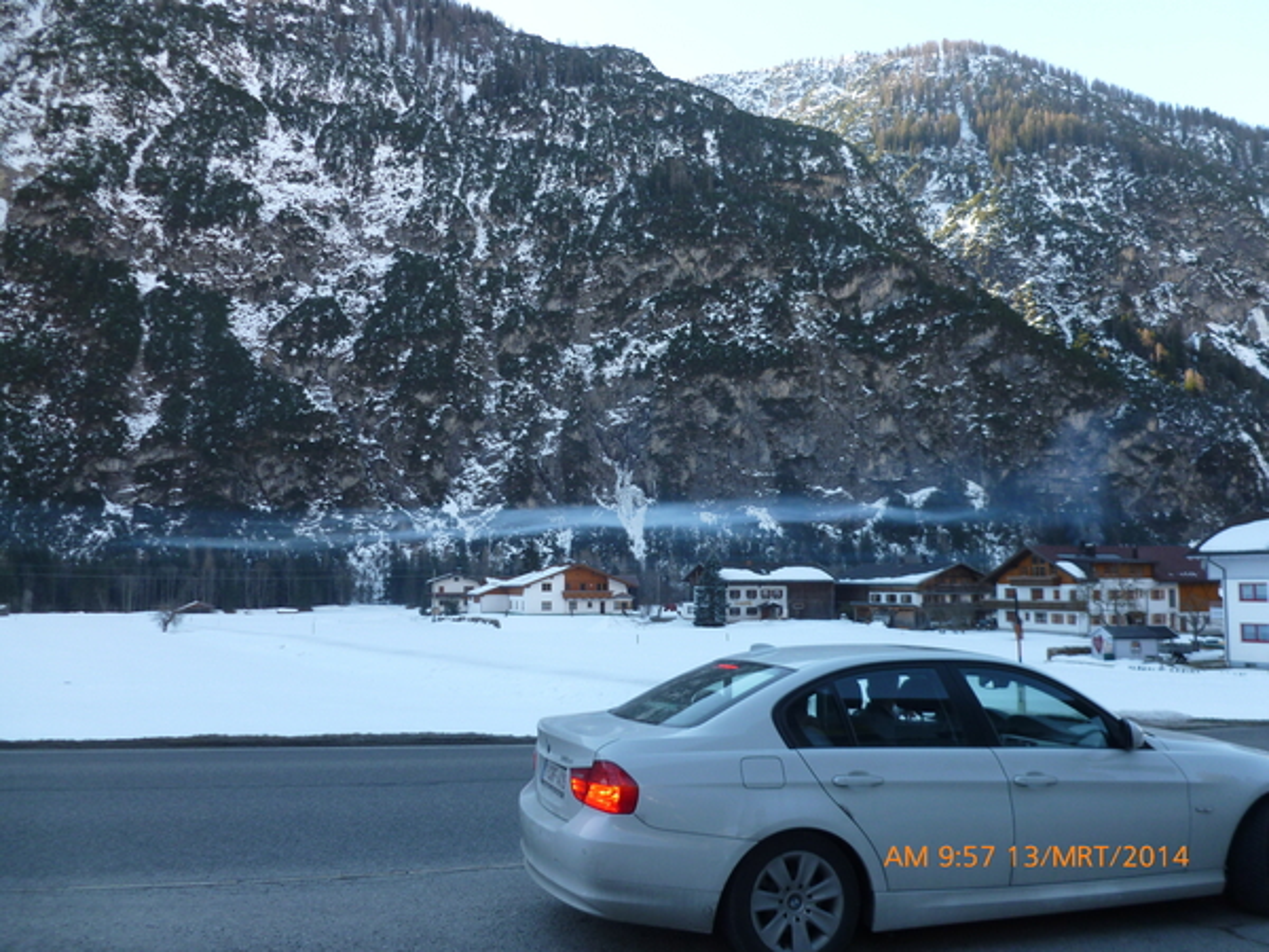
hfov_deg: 63.4
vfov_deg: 49.7
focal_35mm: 28
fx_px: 1026
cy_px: 476
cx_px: 634
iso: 100
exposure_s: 1/160
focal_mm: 5
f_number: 3.3
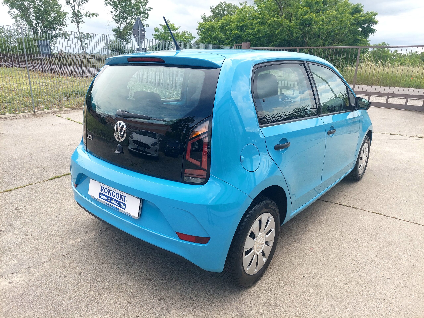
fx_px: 306
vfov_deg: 54.9
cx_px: 212
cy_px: 159
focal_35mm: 25
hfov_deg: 69.4
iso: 40
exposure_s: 1/526
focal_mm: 5.23
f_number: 1.8
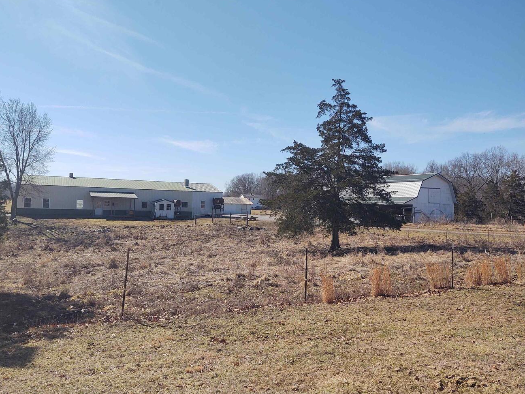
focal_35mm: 30
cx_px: 249
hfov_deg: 59.9
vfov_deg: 46.8
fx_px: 455
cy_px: 207
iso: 100
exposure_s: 1/5564
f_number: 1.7
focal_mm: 4.75
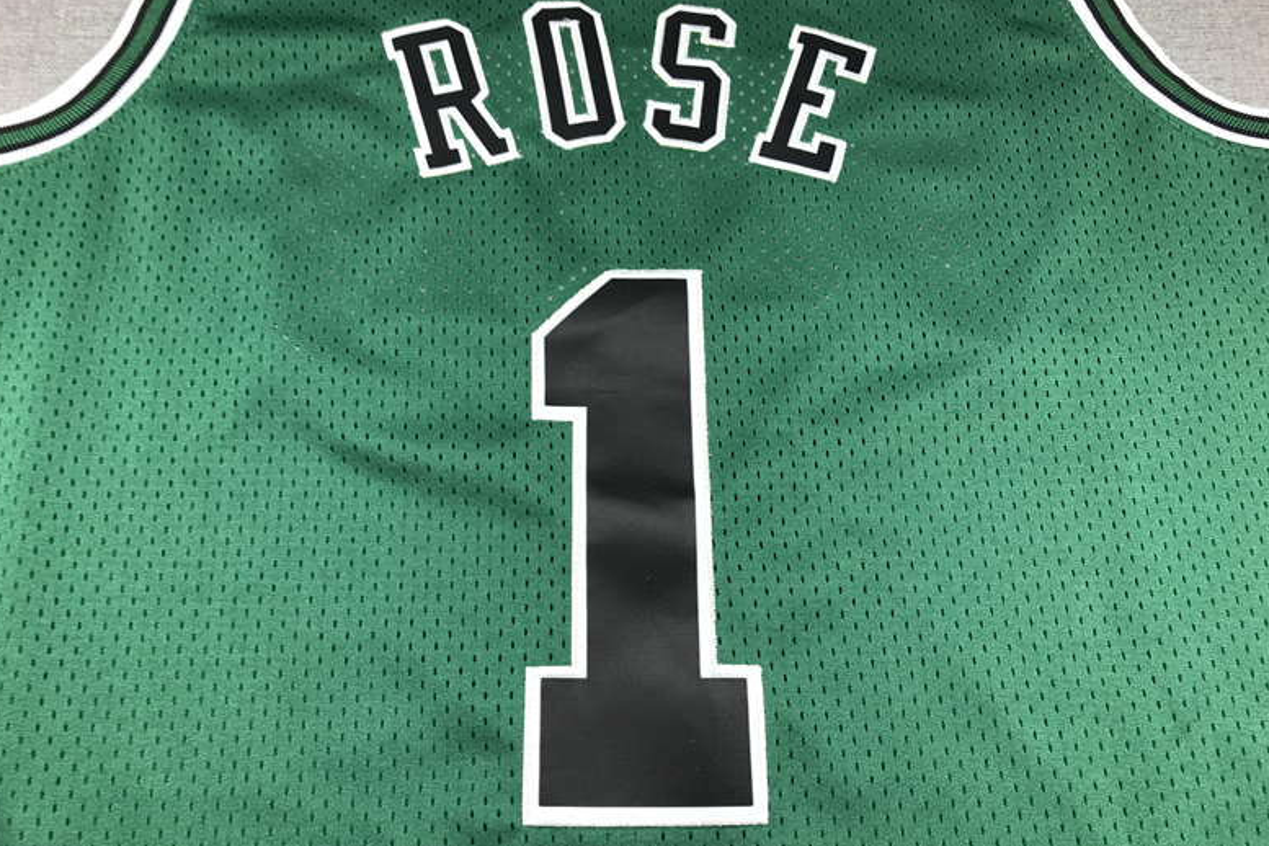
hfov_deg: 61.9
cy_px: 433
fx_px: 1057
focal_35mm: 30
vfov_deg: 43.6
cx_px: 630
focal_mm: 3.99
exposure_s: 1/50
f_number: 1.8
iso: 25
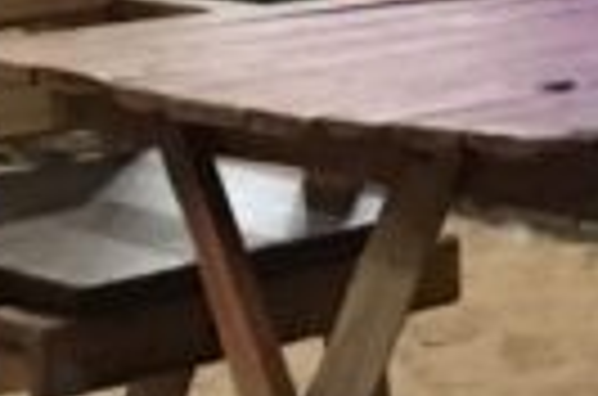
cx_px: 508
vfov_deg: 5.5
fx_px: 3861
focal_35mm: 233
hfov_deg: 8.8
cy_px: -770
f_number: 2.2
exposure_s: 1/17
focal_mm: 4.15
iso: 320
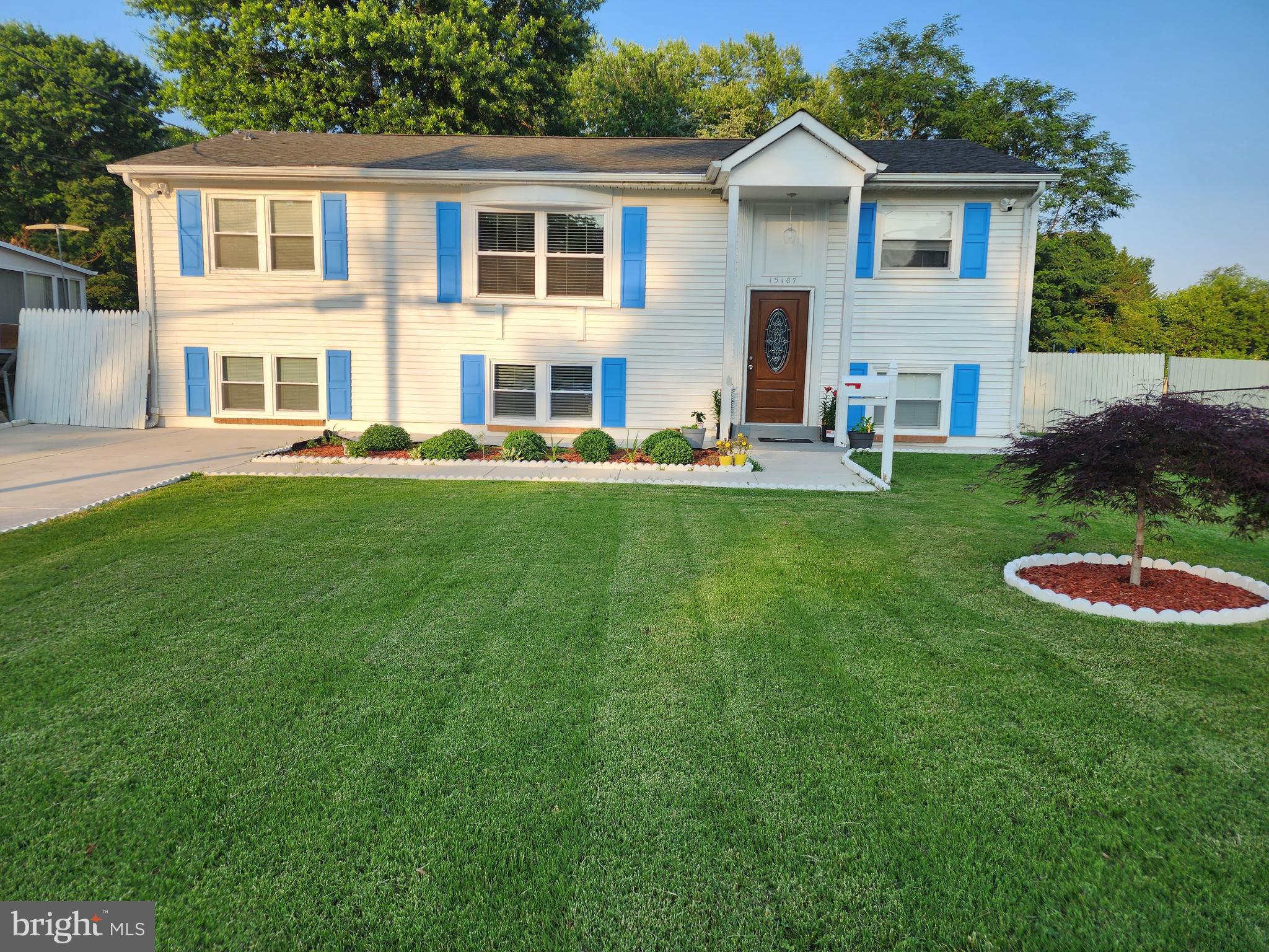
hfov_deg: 73.9
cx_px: 634
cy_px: 476
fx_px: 843
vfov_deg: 58.9
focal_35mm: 23
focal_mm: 6.4
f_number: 1.8
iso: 12
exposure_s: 1/518
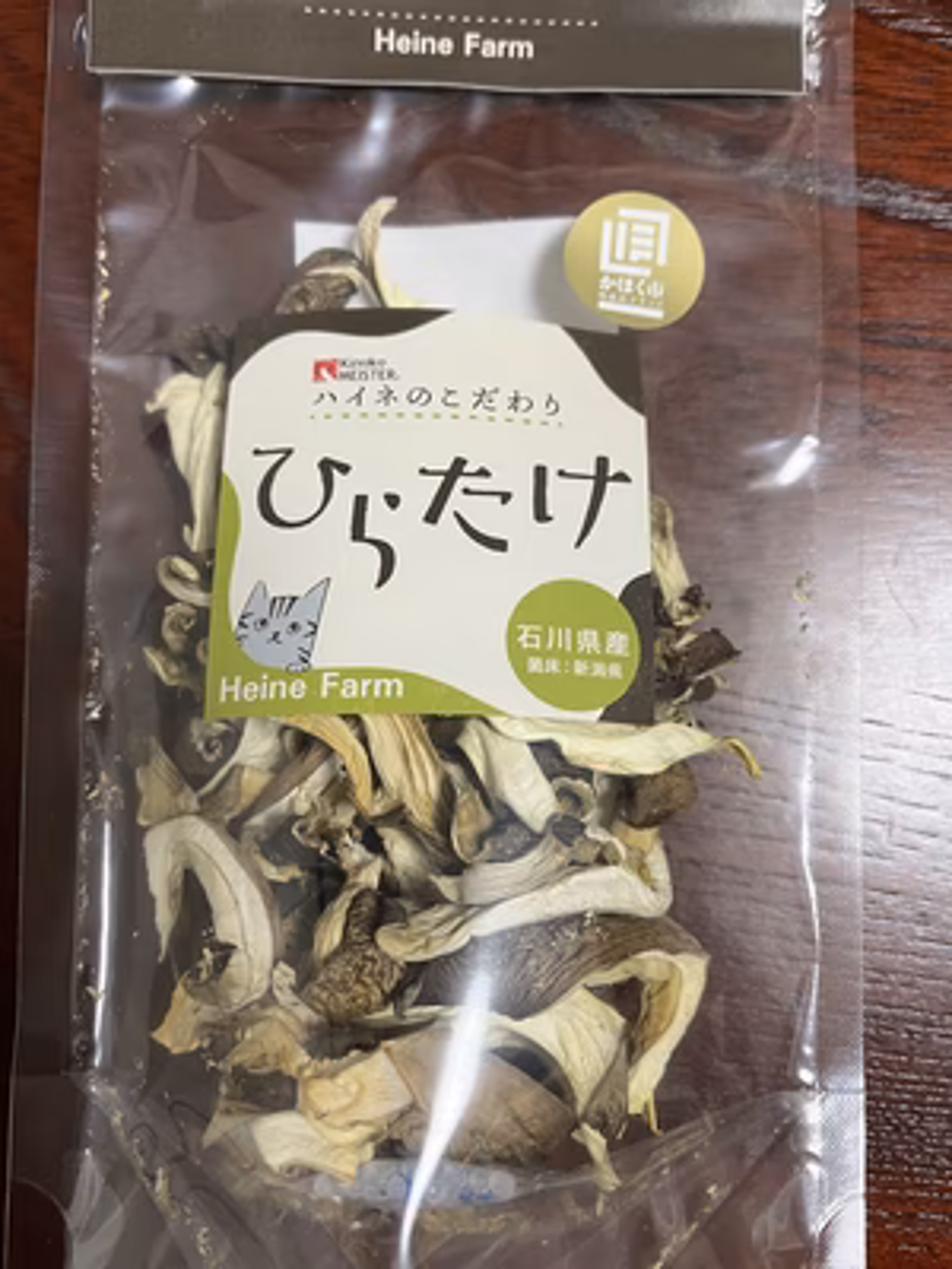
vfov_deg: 67.3
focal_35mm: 26
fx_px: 953
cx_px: 476
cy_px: 634
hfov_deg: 53.1
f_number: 1.6
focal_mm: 5.1
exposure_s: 1/63
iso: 80
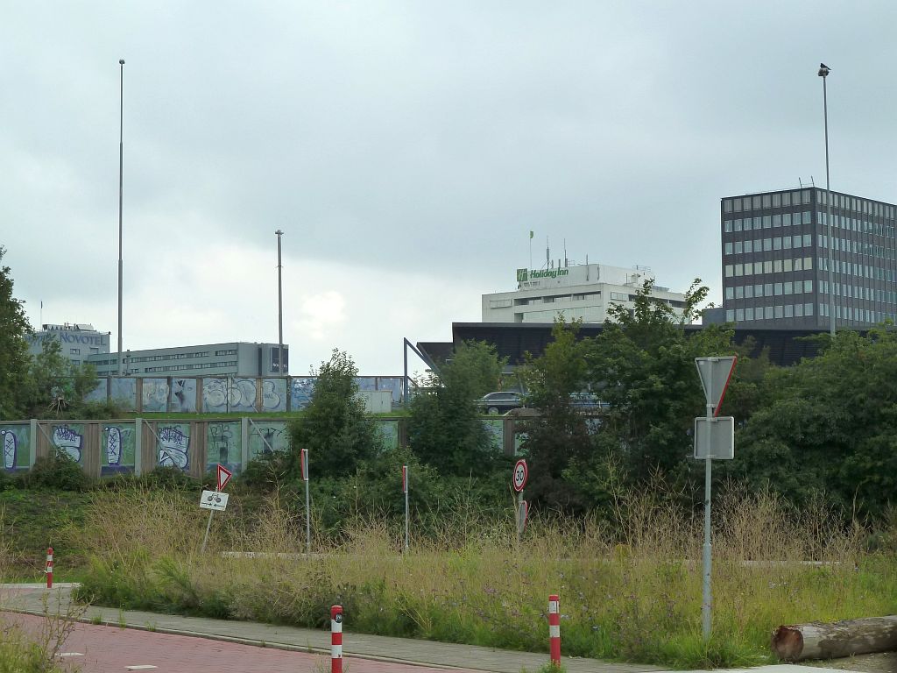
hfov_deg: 23.6
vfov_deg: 17.8
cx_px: 448
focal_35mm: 83
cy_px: 336
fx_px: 2151
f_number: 4.2
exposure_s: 1/250
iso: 125
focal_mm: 13.7
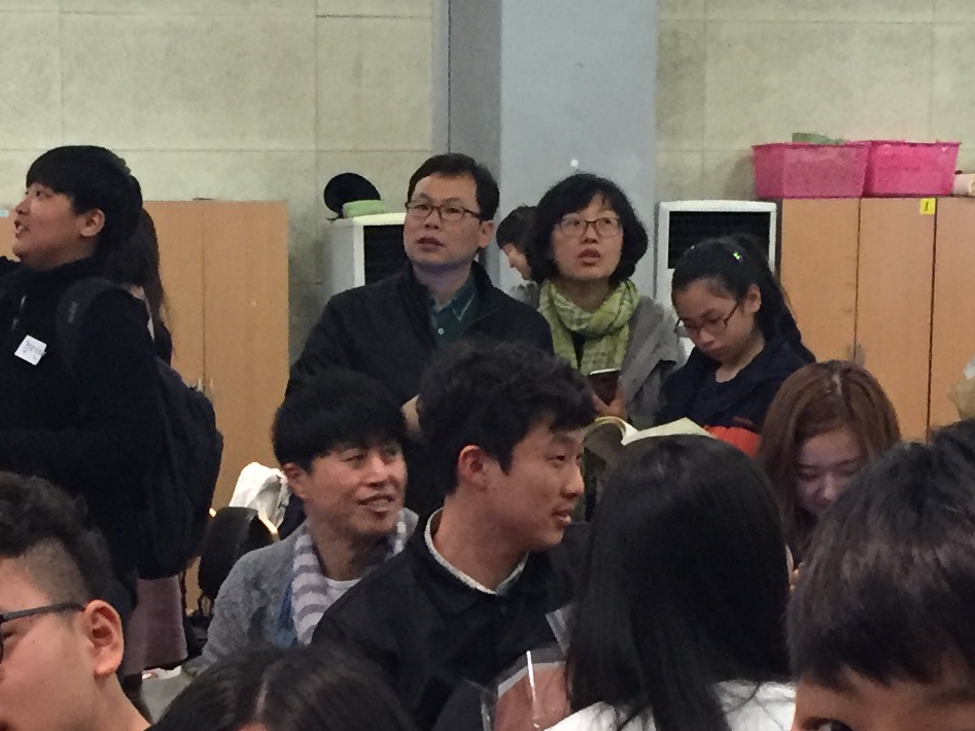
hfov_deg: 19.4
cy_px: 767
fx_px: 2816
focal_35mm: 100
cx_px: 187
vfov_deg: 14.5
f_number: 2.2
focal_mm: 4.15
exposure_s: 1/24
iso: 250
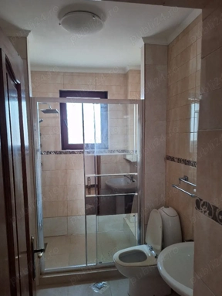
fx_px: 205
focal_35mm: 24
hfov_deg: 56.9
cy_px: 154
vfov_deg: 71.5
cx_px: 109
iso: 320
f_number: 1.8
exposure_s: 1/25
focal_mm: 5.54
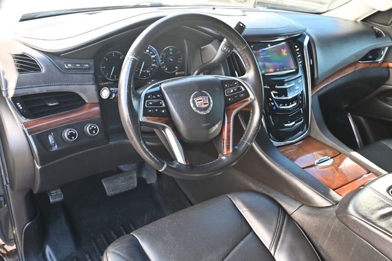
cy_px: 130
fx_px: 343
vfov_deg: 41.7
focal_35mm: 32
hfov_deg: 59.5
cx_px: 196
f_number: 4
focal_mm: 21
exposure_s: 1/125
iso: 1000
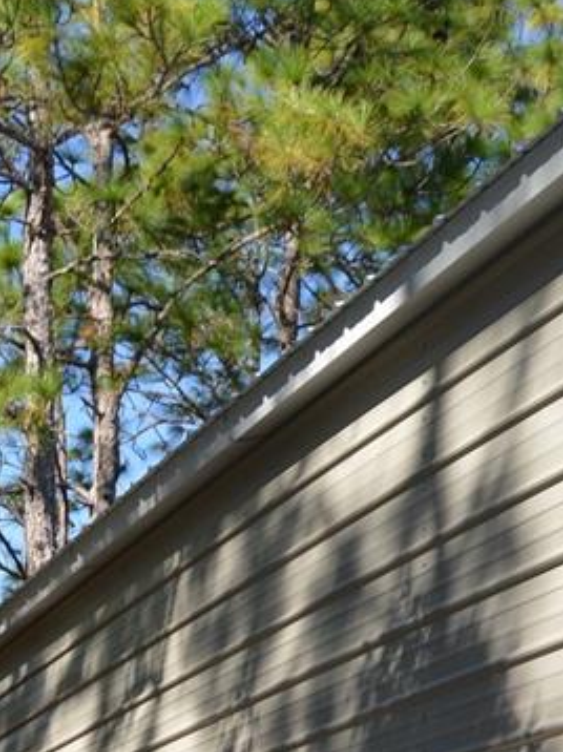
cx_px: 26
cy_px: 1082
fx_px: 1889
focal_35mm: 87
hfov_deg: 16.7
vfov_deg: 19.9
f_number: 6.3
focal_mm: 18
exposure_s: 1/200
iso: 100
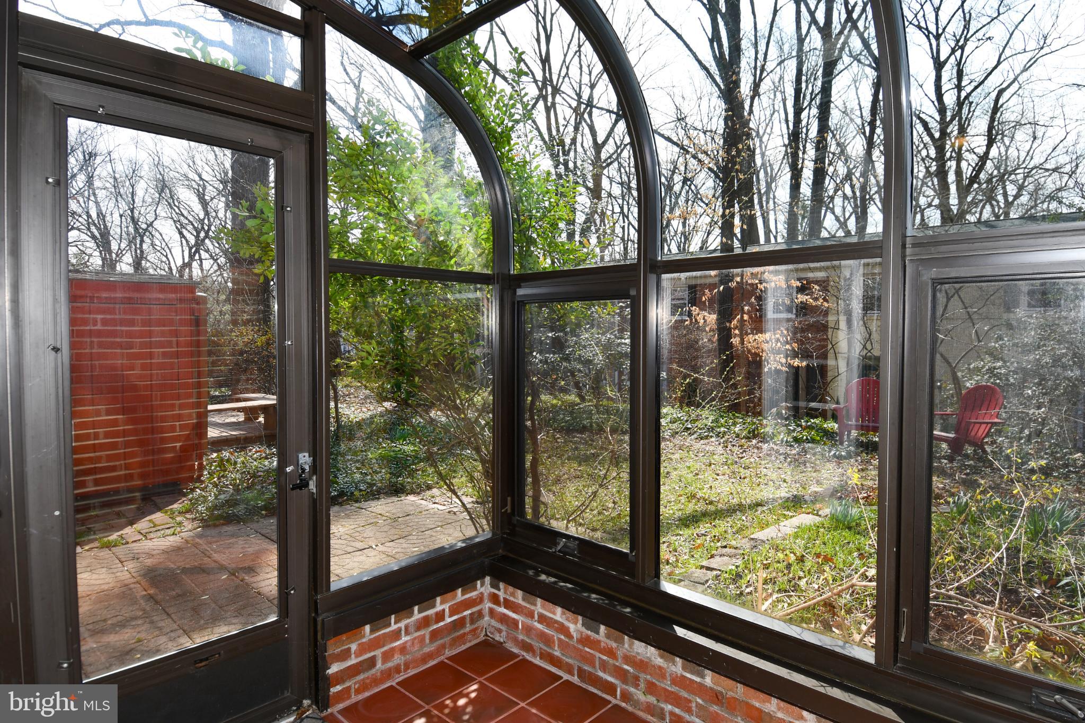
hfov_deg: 90.0
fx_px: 542
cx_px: 542
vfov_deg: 67.4
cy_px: 362
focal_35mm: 18
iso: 100
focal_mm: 12
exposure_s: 1/160
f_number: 6.3
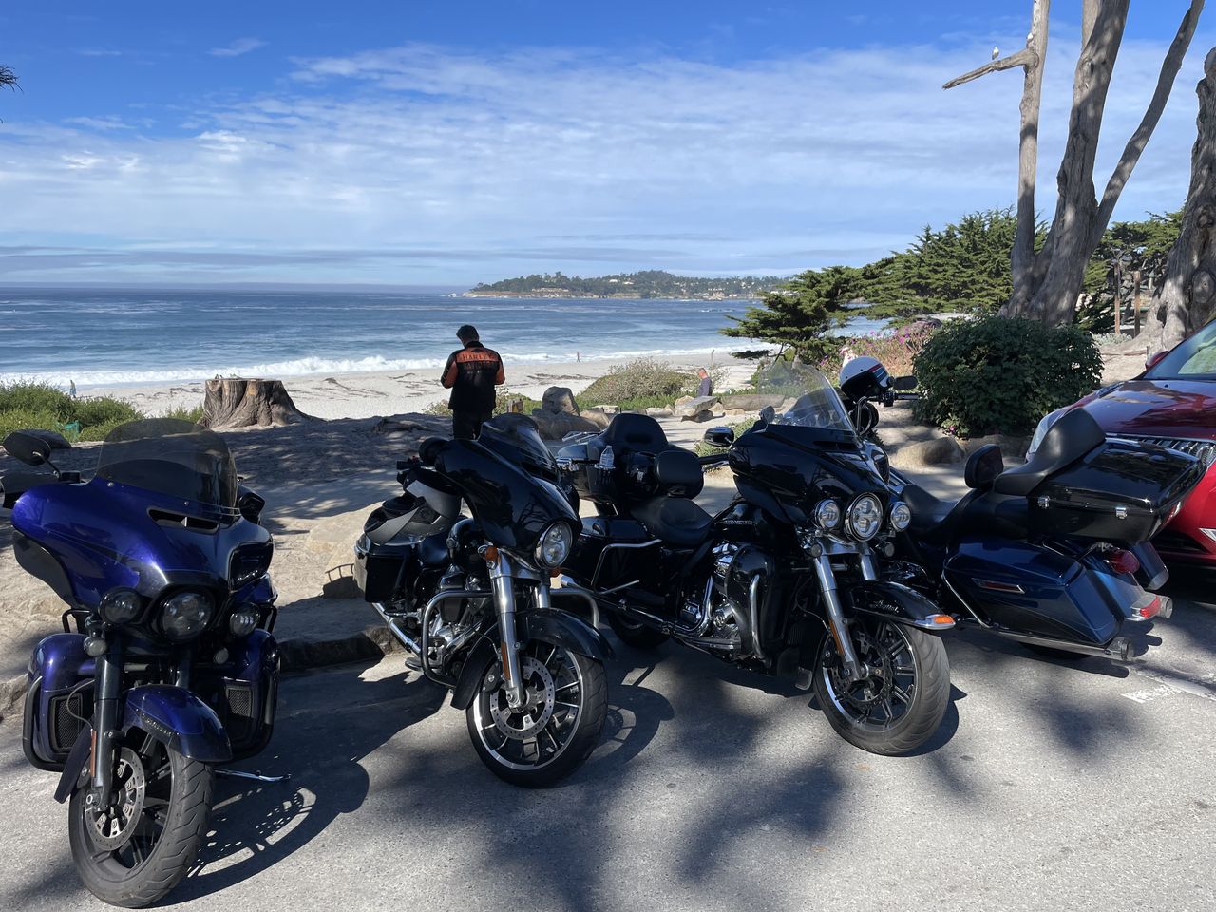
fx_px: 913
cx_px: 608
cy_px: 456
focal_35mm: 26
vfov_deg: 53.1
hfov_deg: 67.3
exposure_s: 1/3509
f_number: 1.6
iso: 32
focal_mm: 4.2
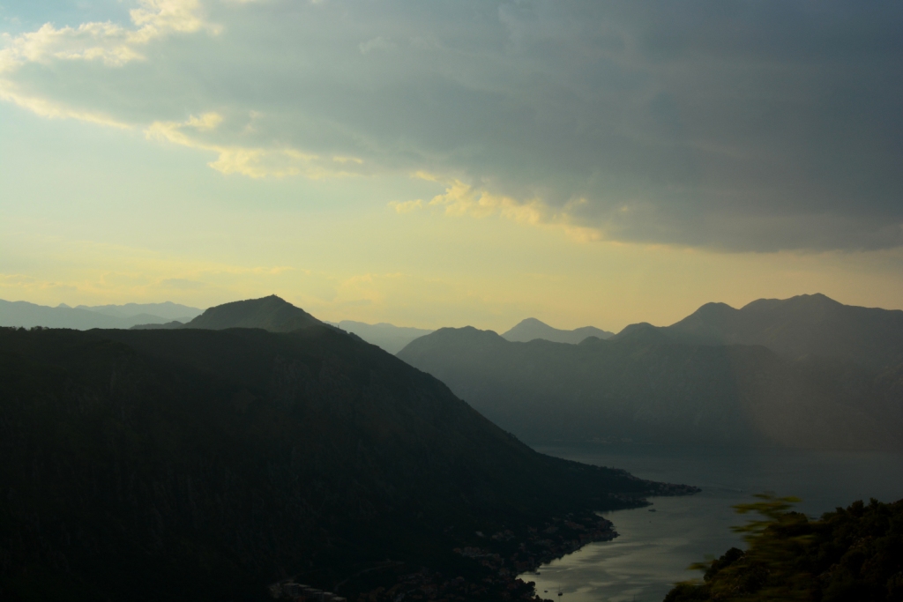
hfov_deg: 35.0
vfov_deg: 23.8
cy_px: 301
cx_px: 452
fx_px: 1430
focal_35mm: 57
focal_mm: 38
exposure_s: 1/320
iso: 250
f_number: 11
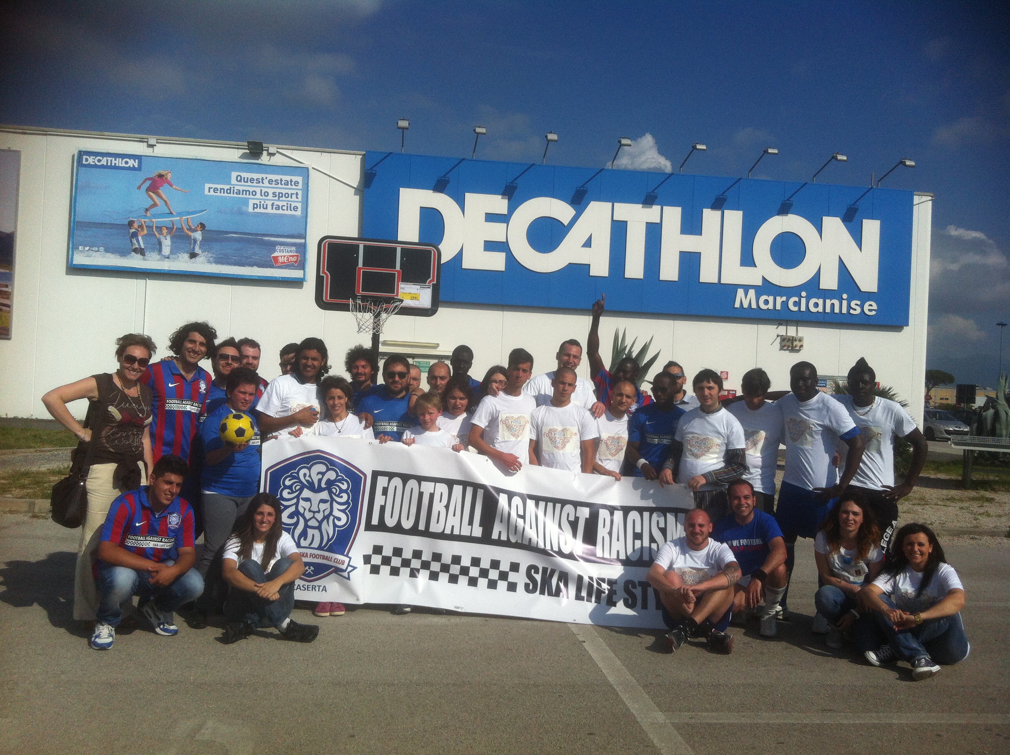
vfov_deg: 40.6
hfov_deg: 52.7
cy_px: 378
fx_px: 1020
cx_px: 505
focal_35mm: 35
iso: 80
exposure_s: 1/4309
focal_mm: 3.85
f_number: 2.8
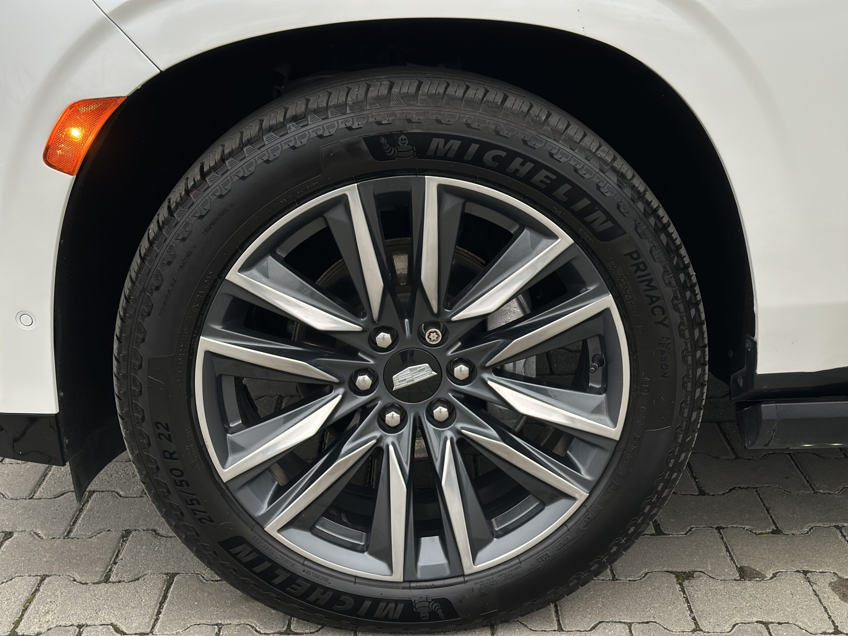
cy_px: 318
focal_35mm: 48
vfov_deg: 30.3
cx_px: 424
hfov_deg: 39.7
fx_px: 1176
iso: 125
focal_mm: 6.86
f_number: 1.78
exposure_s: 1/97
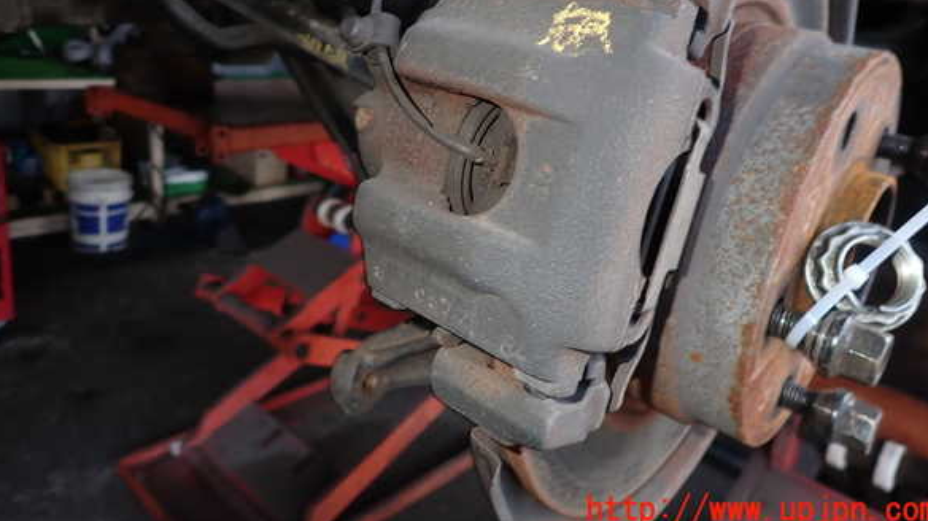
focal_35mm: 28
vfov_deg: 40.9
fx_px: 689
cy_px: 173
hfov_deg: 67.9
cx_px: 469
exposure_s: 1/30
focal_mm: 4.5
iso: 100
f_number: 5.6
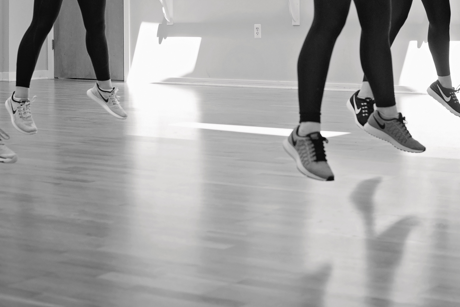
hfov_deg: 23.4
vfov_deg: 15.6
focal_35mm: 87
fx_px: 1112
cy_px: 66
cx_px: 243
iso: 1250
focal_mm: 50
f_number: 4
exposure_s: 1/400
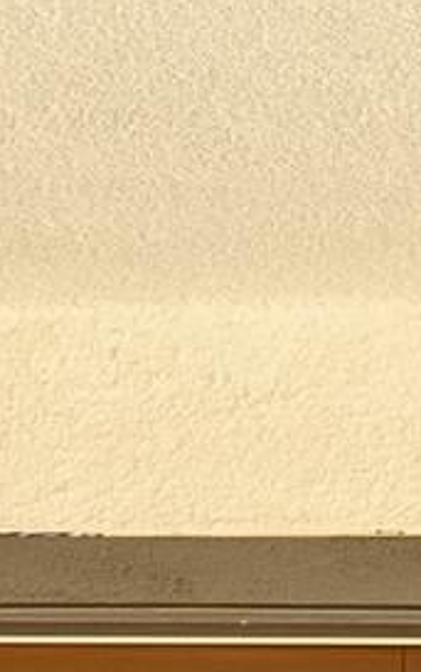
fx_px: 7570
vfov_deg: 4.9
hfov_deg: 3.2
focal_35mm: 413
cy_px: 1881
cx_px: 94
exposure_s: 1/160
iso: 160
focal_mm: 36
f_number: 4.5
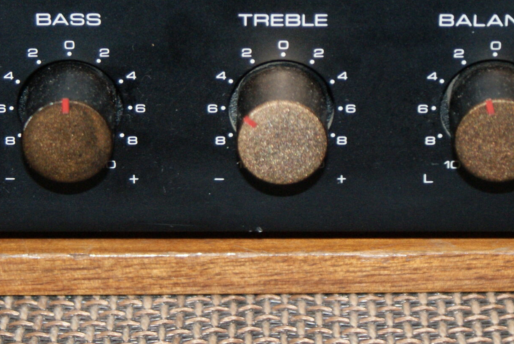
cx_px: 288
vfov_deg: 7.2
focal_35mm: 190
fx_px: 2716
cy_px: 45
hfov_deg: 10.8
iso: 400
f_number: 5.6
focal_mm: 60
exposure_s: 1/100
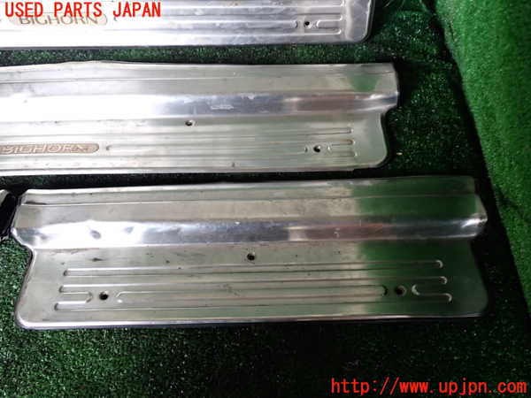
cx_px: 266
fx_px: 460
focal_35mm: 30
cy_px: 199
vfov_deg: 46.8
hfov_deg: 60.0
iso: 200
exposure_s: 1/30
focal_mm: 5.4
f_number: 2.3
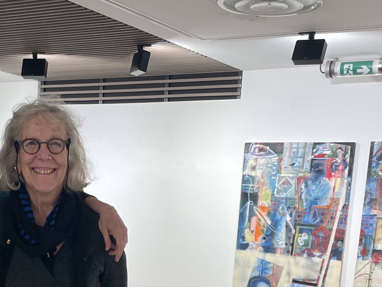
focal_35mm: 71
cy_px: 363
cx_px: 117
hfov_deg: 27.2
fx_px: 783
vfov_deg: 19.3
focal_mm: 4.2
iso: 80
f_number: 1.6
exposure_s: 1/100
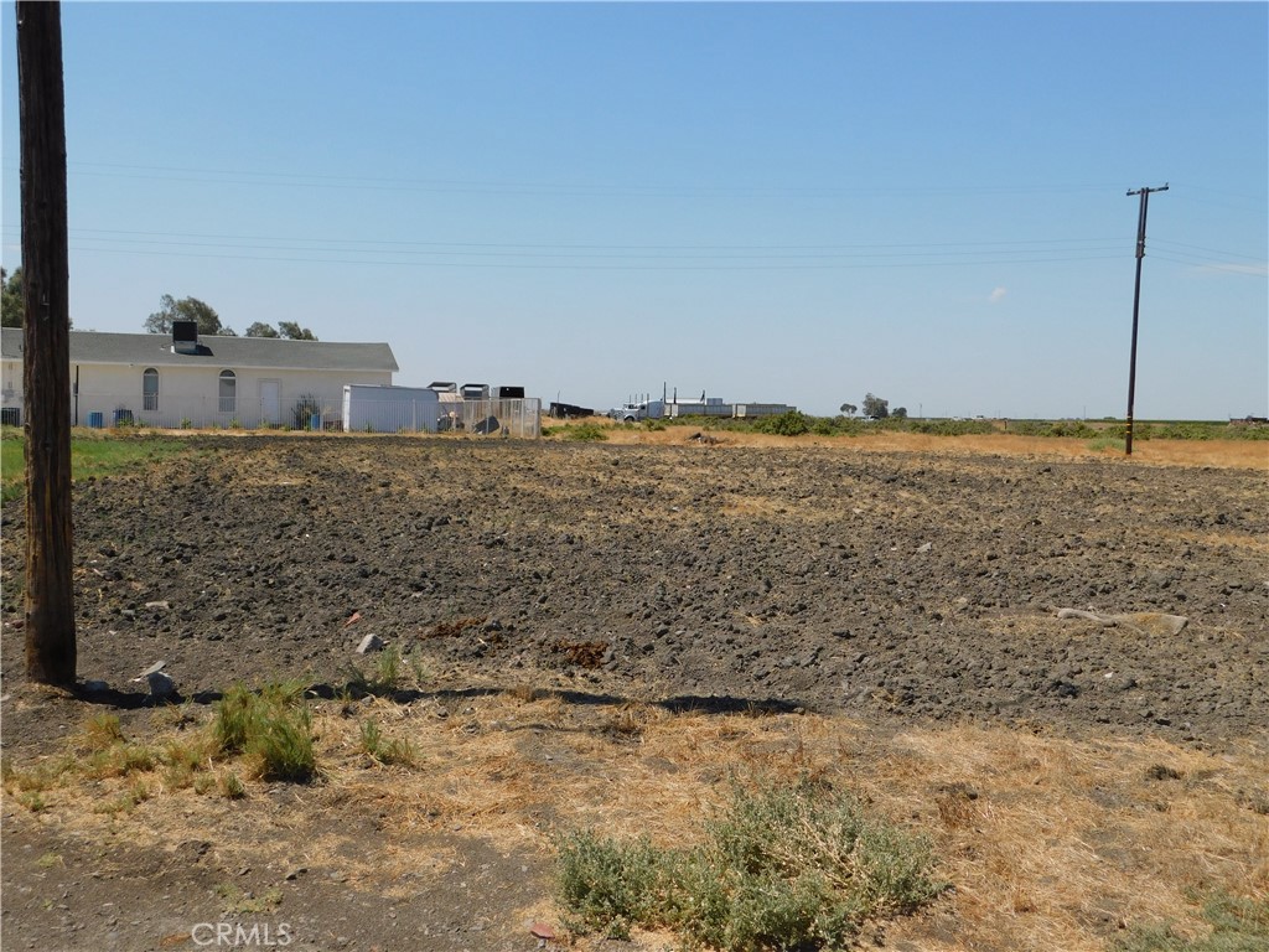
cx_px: 634
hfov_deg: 51.4
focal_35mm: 36
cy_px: 476
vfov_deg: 39.7
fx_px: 1320
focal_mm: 6.3
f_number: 7
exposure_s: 1/500
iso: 125
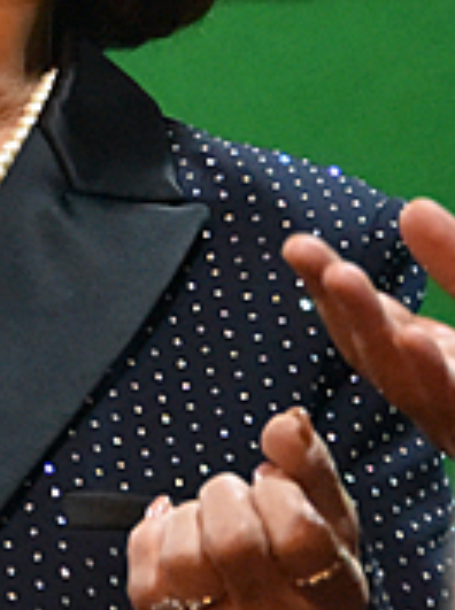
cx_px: -190
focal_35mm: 653
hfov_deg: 2.3
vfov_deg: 3.0
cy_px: -260
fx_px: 11486
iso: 7200
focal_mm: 150
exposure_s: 1/160
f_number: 5.6
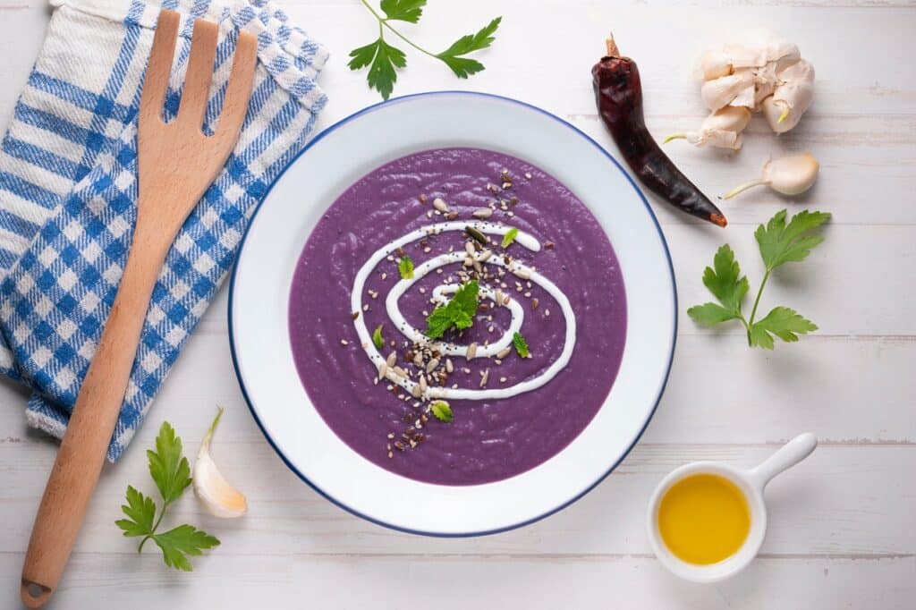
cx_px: 458
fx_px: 1323
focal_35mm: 52
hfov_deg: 38.2
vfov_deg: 26.0
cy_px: 305
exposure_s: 1/30
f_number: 7.1
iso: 160
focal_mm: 35
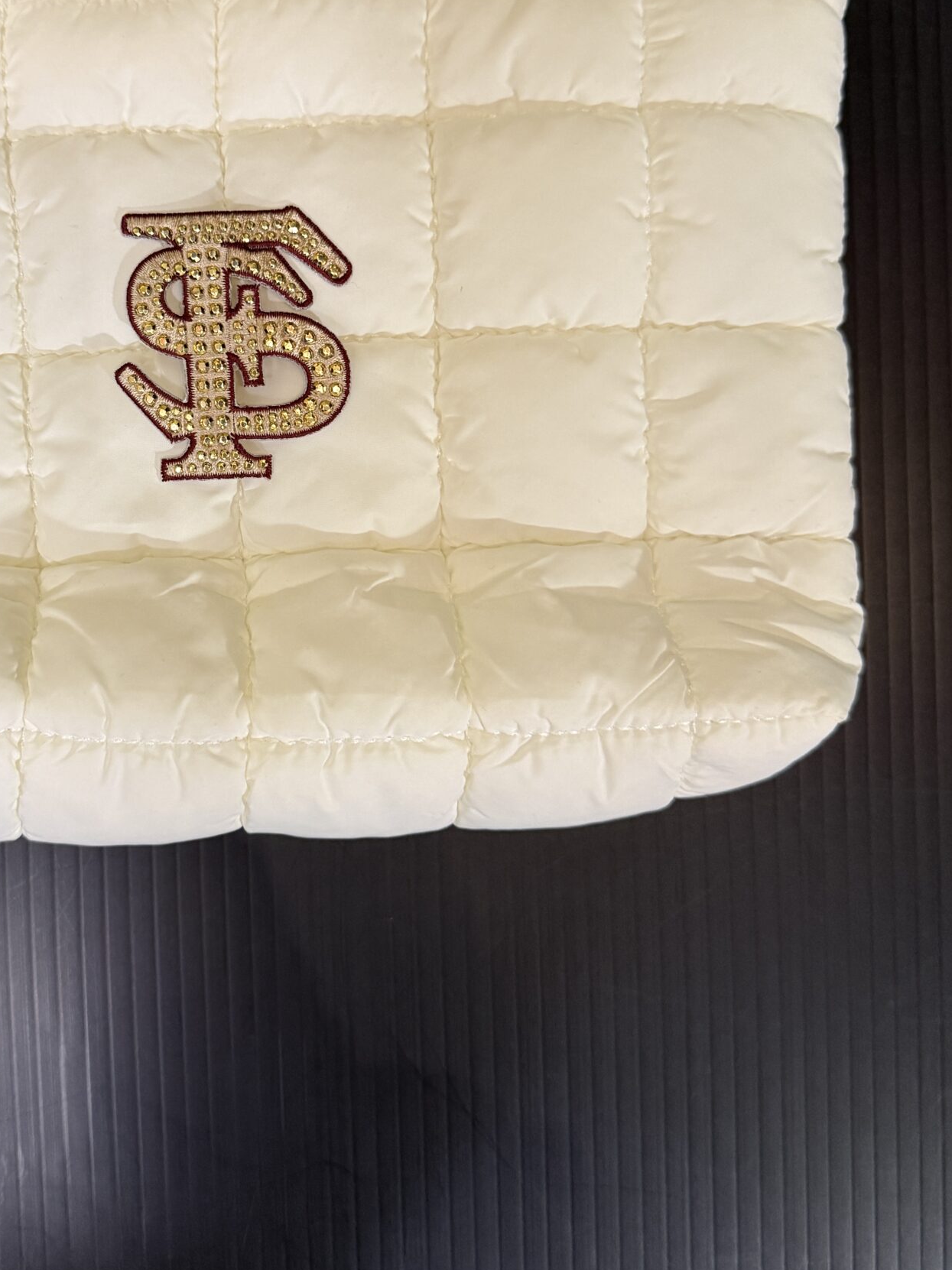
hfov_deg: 38.0
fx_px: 1357
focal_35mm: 37
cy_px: 473
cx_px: 284
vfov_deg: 49.6
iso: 320
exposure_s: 1/60
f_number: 1.78
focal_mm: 6.76
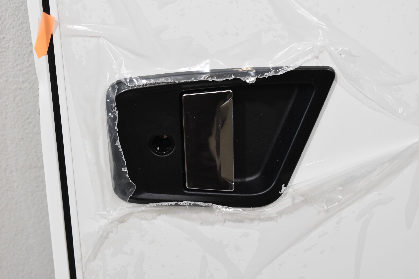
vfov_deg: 16.6
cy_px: 140
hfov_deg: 24.6
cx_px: 210
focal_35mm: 82
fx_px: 960
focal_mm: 55
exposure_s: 1/125
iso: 1100
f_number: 5.6
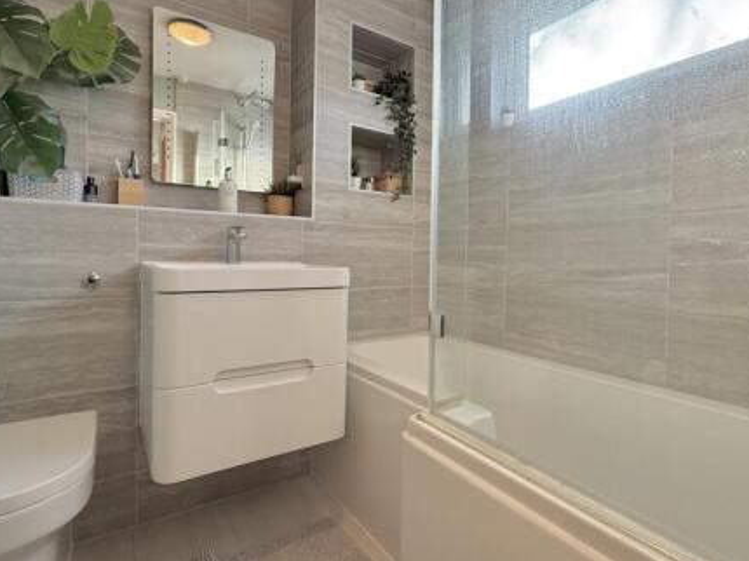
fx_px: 411
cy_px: 264
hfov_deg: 84.7
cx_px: 377
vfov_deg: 68.6
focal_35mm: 19
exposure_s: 1/99
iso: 320
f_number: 2.2
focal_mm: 2.22
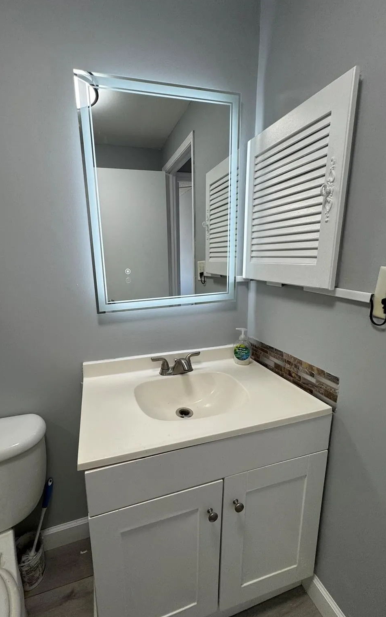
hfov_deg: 74.2
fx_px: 252
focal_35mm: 15
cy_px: 310
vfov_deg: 101.5
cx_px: 161
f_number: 2.2
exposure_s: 1/120
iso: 125
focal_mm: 2.22
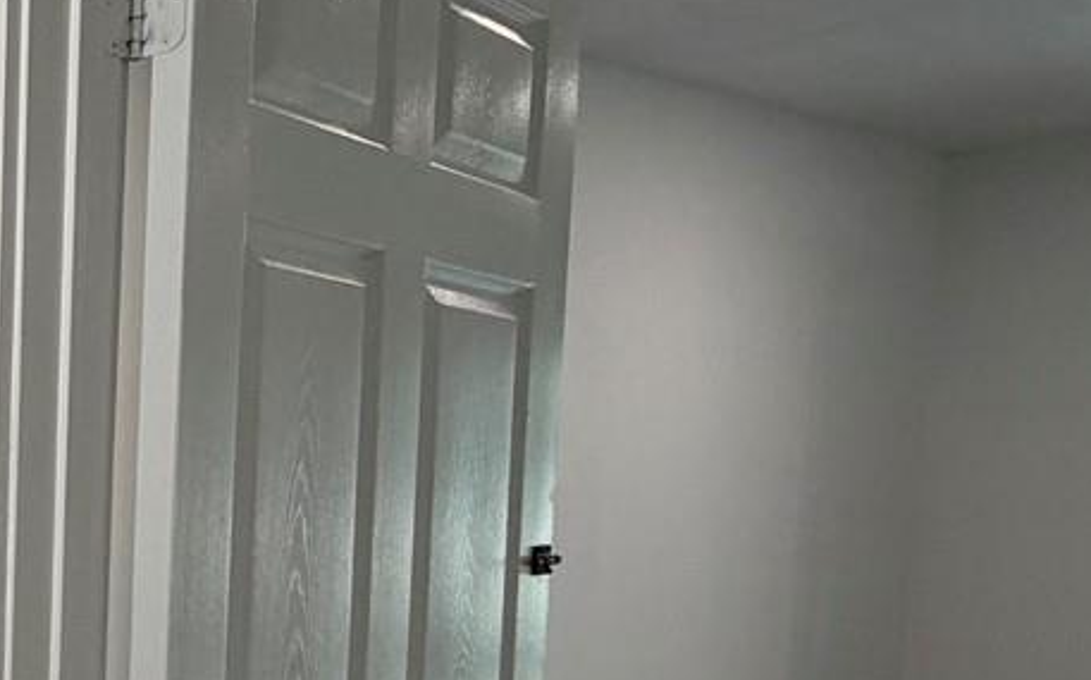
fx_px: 1545
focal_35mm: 52
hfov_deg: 27.0
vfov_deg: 23.9
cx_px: -559
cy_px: 651
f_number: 2.2
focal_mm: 2.22
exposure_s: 1/120
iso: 200
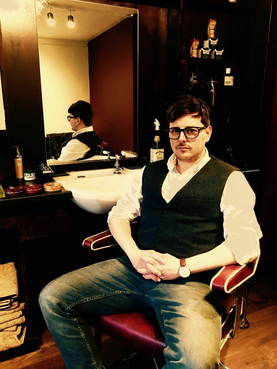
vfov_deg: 61.7
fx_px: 309
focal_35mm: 29
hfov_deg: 48.2
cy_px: 184
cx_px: 138
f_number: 2.2
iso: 160
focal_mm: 4.15
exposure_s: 1/33
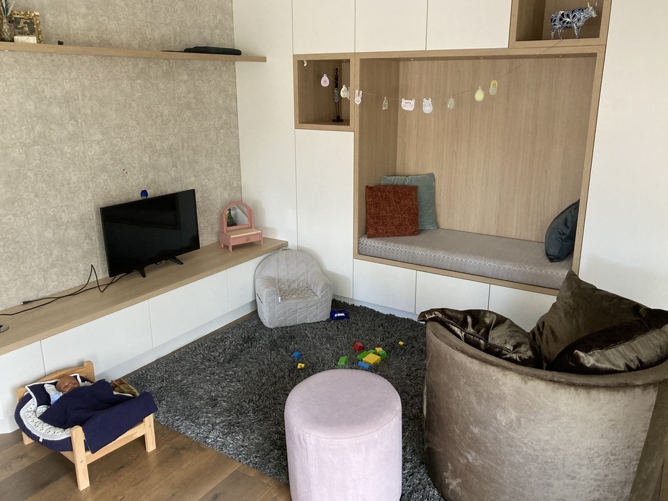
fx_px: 560
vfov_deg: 48.2
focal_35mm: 29
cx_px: 336
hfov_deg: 61.7
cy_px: 249
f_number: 1.8
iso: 250
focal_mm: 3.99
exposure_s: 1/60
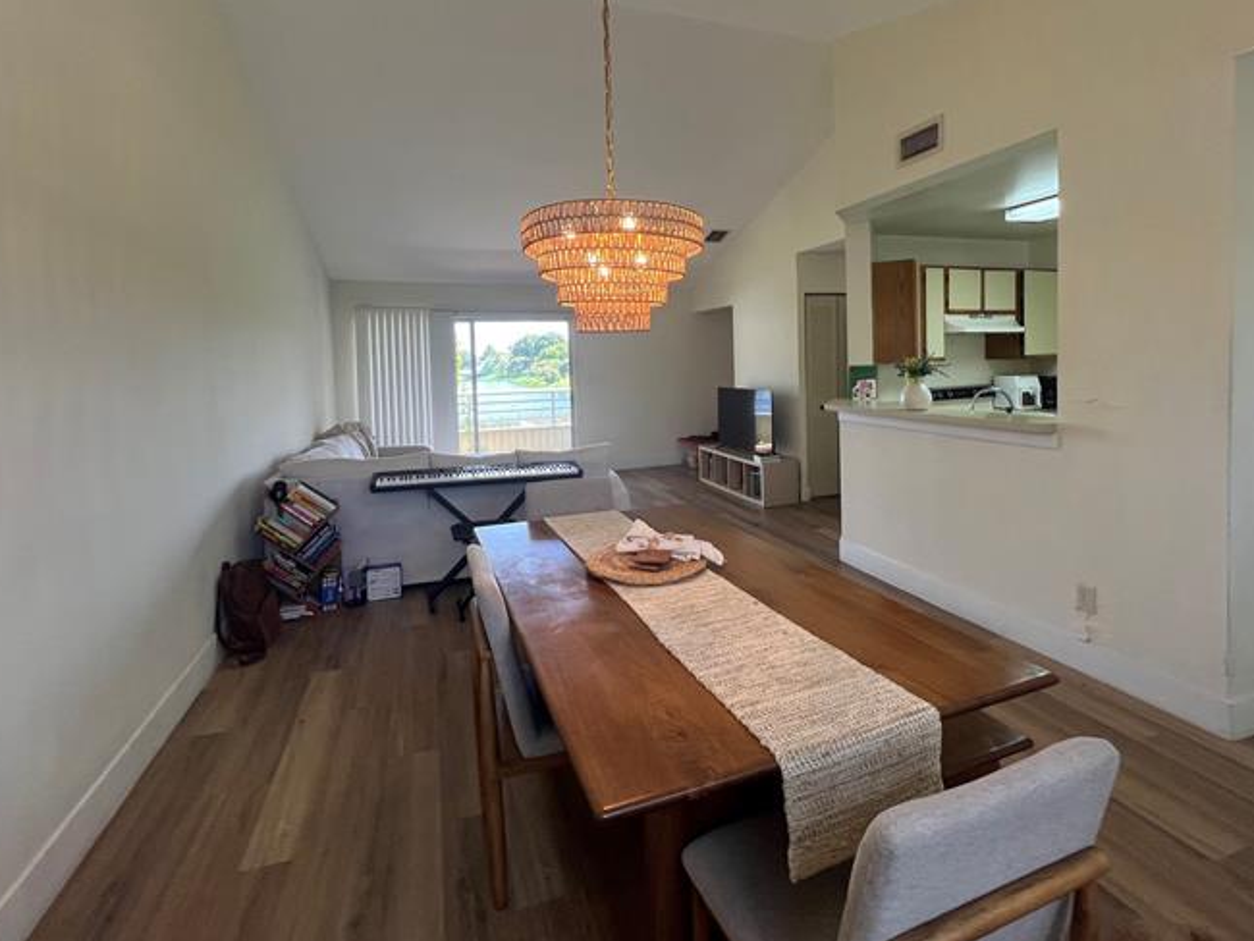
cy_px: 378
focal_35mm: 16
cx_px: 650
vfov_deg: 77.3
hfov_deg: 94.4
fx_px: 580
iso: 100
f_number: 1.8
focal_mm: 1.57
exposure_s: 1/120
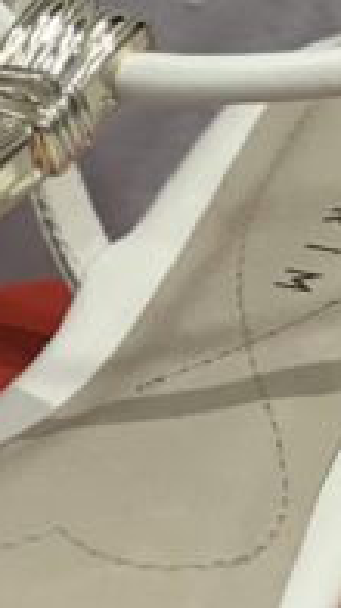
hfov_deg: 3.0
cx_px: -183
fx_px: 6441
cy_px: -265
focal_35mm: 400
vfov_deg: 5.4
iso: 160
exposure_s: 1/40
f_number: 2.8
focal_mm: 9
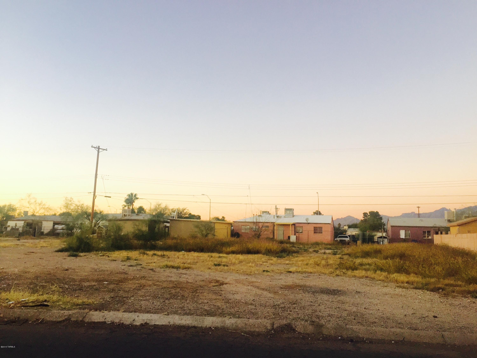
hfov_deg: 61.7
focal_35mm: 29
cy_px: 179
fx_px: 400
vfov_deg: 48.2
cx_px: 238
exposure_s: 1/120
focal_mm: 4.15
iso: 50
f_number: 2.2
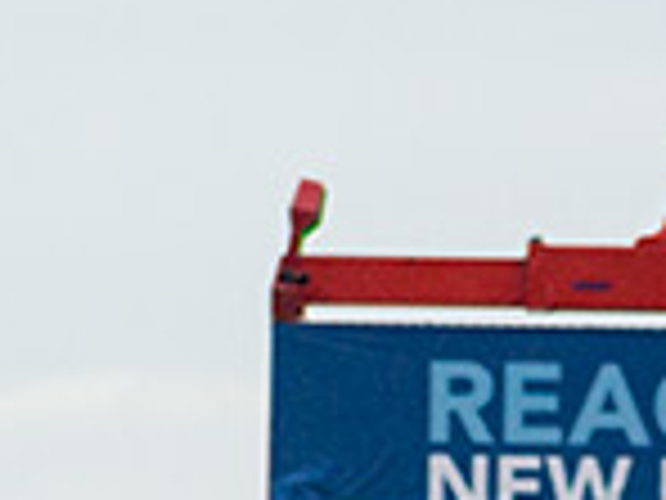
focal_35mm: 1018
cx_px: -14
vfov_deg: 1.5
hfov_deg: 1.9
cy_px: 444
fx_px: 19586
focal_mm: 180
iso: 400
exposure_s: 1/800
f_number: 5.6
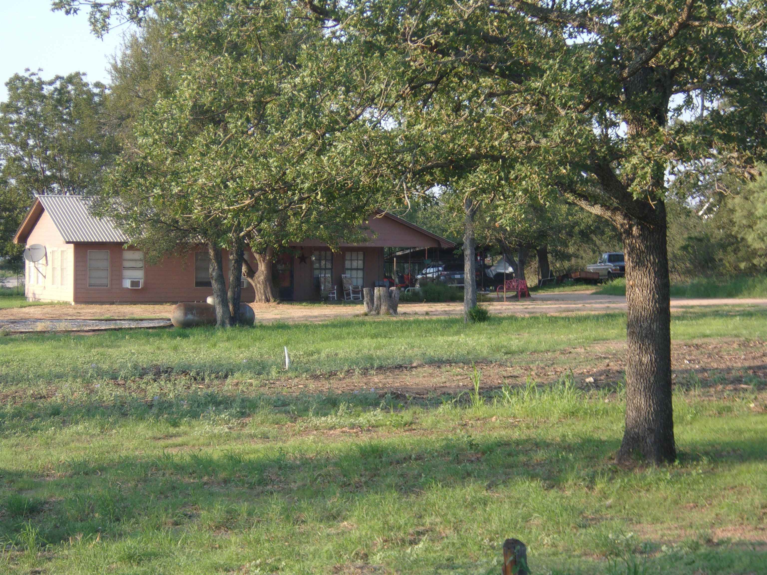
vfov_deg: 13.7
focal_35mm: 108
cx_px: 384
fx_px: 2393
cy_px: 288
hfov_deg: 18.2
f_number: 6.6
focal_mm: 19.6
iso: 80
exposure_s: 1/70
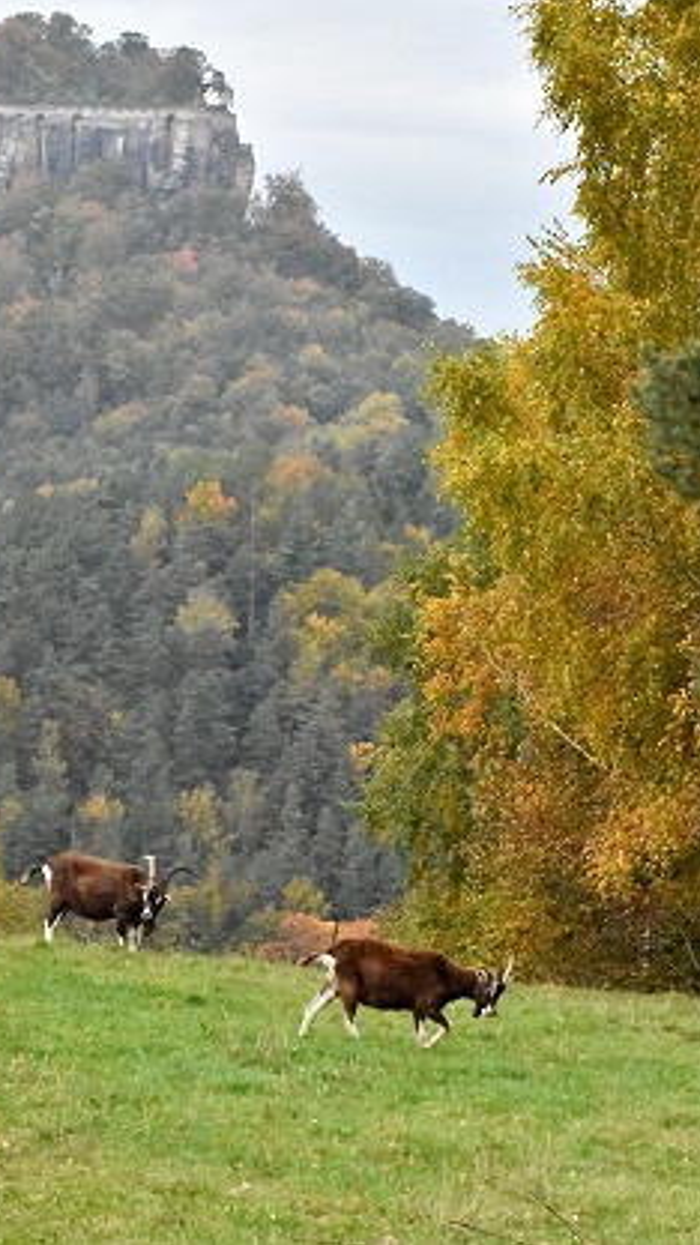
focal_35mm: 126
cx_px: 304
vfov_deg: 17.1
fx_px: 4143
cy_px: 585
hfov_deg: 9.7
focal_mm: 75
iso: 16000
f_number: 13
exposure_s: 1/4000
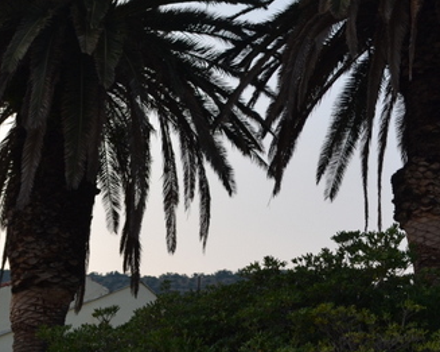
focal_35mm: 69
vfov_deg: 21.4
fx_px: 898
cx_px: 227
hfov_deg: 27.5
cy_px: 3
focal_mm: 20
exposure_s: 1/125
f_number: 5.6
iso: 125
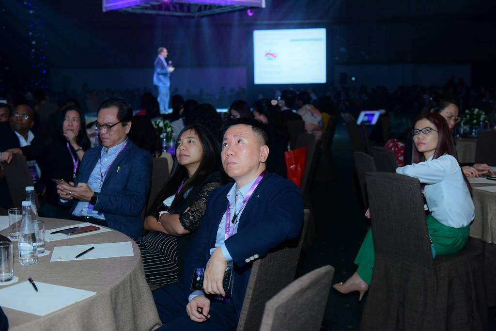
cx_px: 248
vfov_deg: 29.9
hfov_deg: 43.6
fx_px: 620
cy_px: 166
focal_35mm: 45
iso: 1600
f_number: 3.2
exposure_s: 1/250
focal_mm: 45
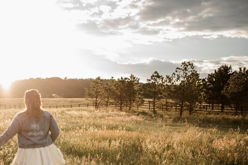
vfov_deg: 22.1
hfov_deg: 31.6
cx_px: 33
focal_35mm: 61
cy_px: 116
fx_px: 420
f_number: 1.8
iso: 200
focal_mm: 35
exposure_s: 1/2000
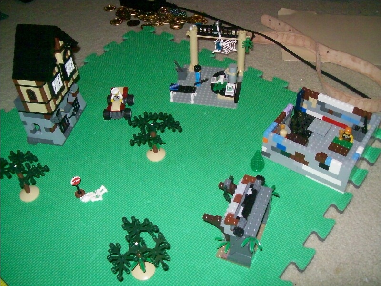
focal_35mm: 36
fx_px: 396
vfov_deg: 39.7
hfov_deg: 51.4
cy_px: 143
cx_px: 190
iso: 200
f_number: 2.7
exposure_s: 1/128
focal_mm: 6
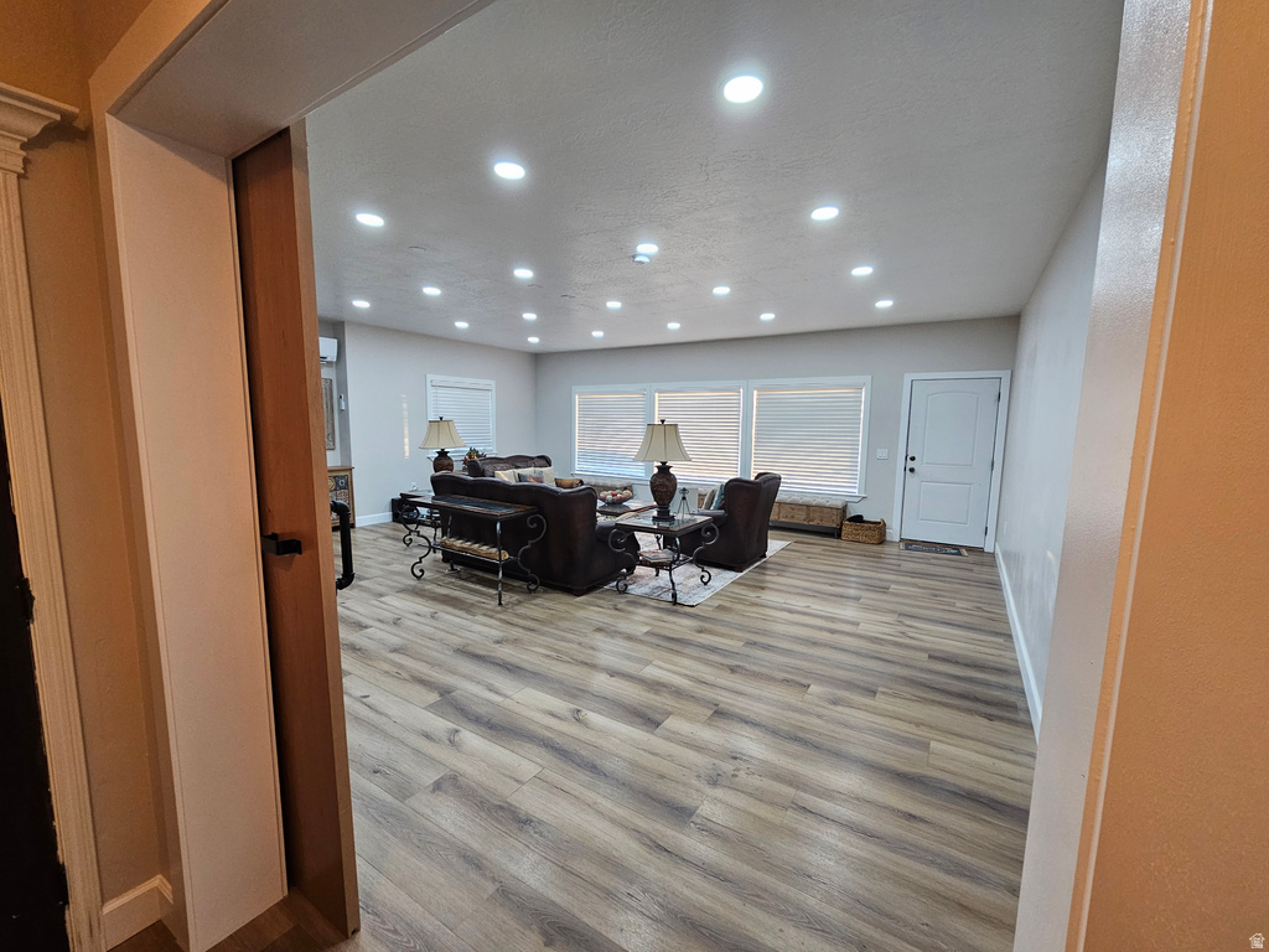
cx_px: 634
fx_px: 477
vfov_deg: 89.9
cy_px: 476
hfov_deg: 106.2
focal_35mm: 13
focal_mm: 2.2
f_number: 2.2
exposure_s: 1/60
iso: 160
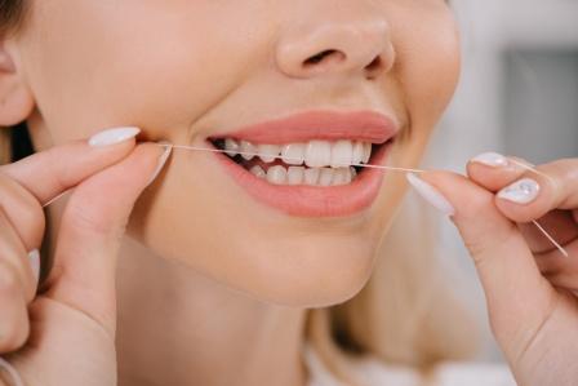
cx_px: 289
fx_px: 1686
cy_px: 193
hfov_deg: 19.5
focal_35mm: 105
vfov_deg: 13.1
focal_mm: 105
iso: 160
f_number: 4.5
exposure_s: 1/160
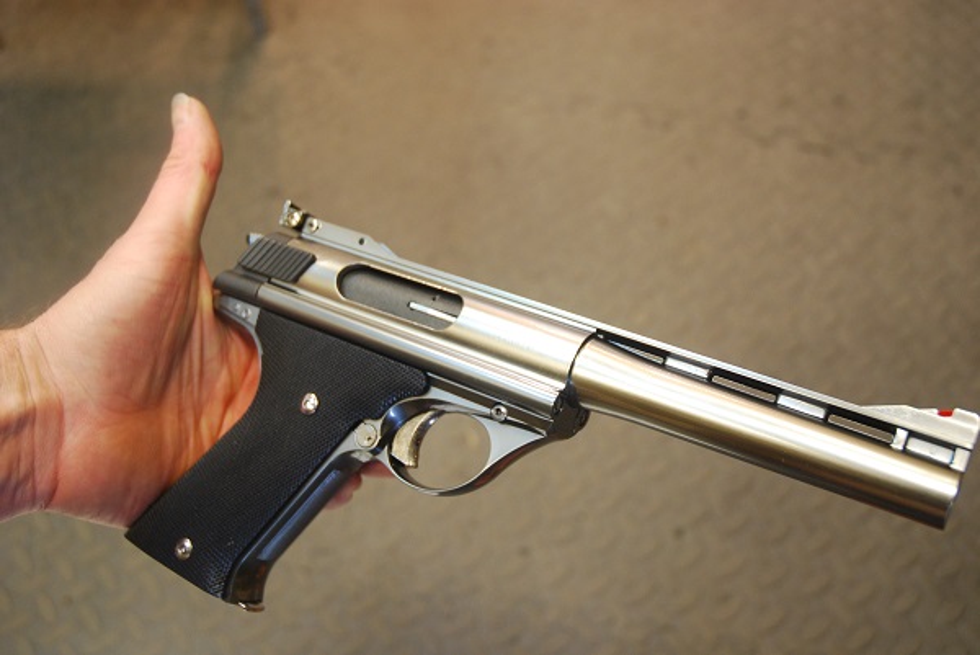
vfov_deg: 33.1
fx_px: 1103
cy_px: 328
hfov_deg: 47.9
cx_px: 490
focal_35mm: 40
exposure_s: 1/30
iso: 640
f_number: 3.8
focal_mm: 27
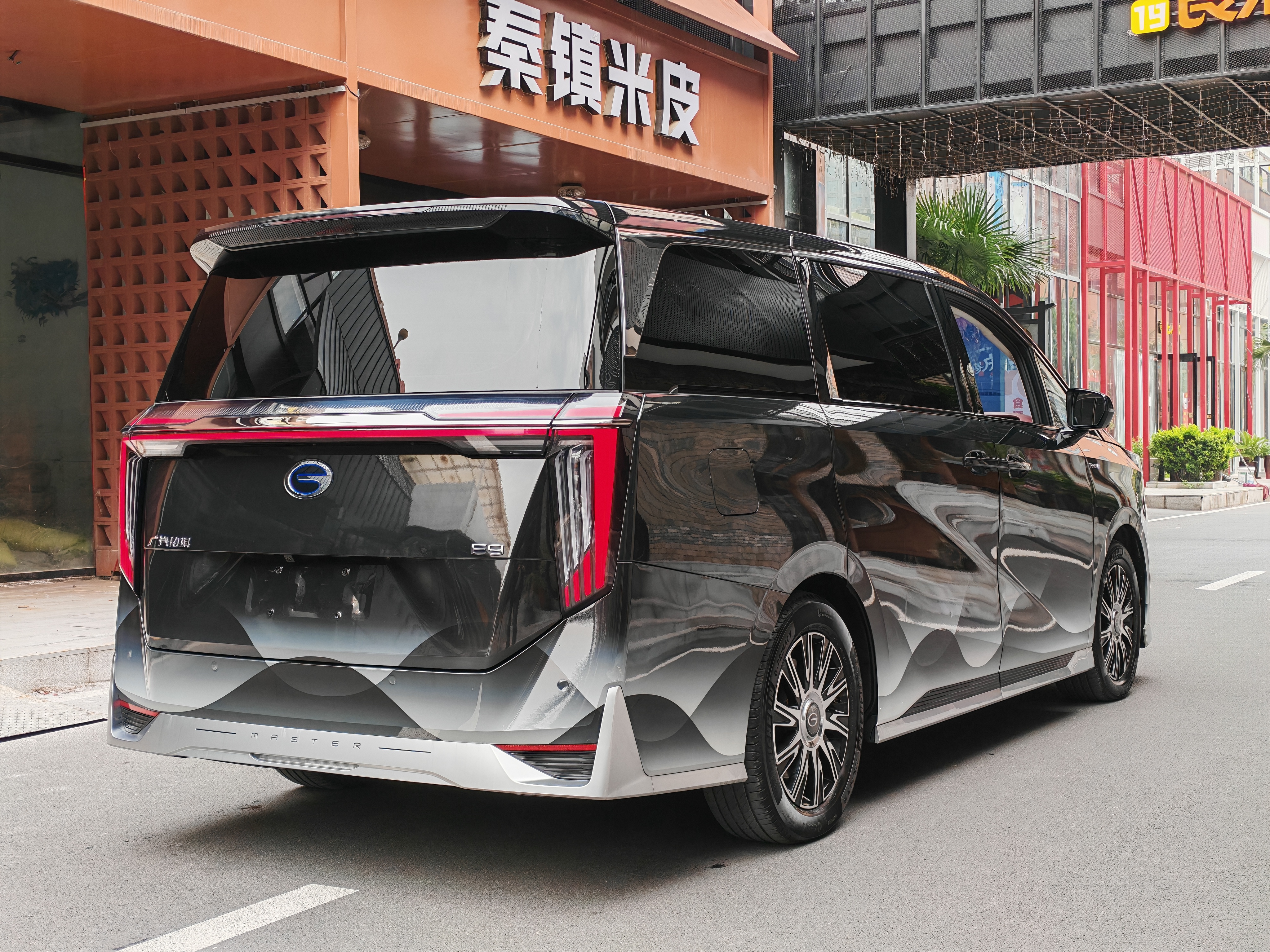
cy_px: 476
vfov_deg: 30.3
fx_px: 1761
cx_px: 635
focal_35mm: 48
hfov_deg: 39.7
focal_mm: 6.12
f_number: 1.9
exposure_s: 1/100
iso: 50
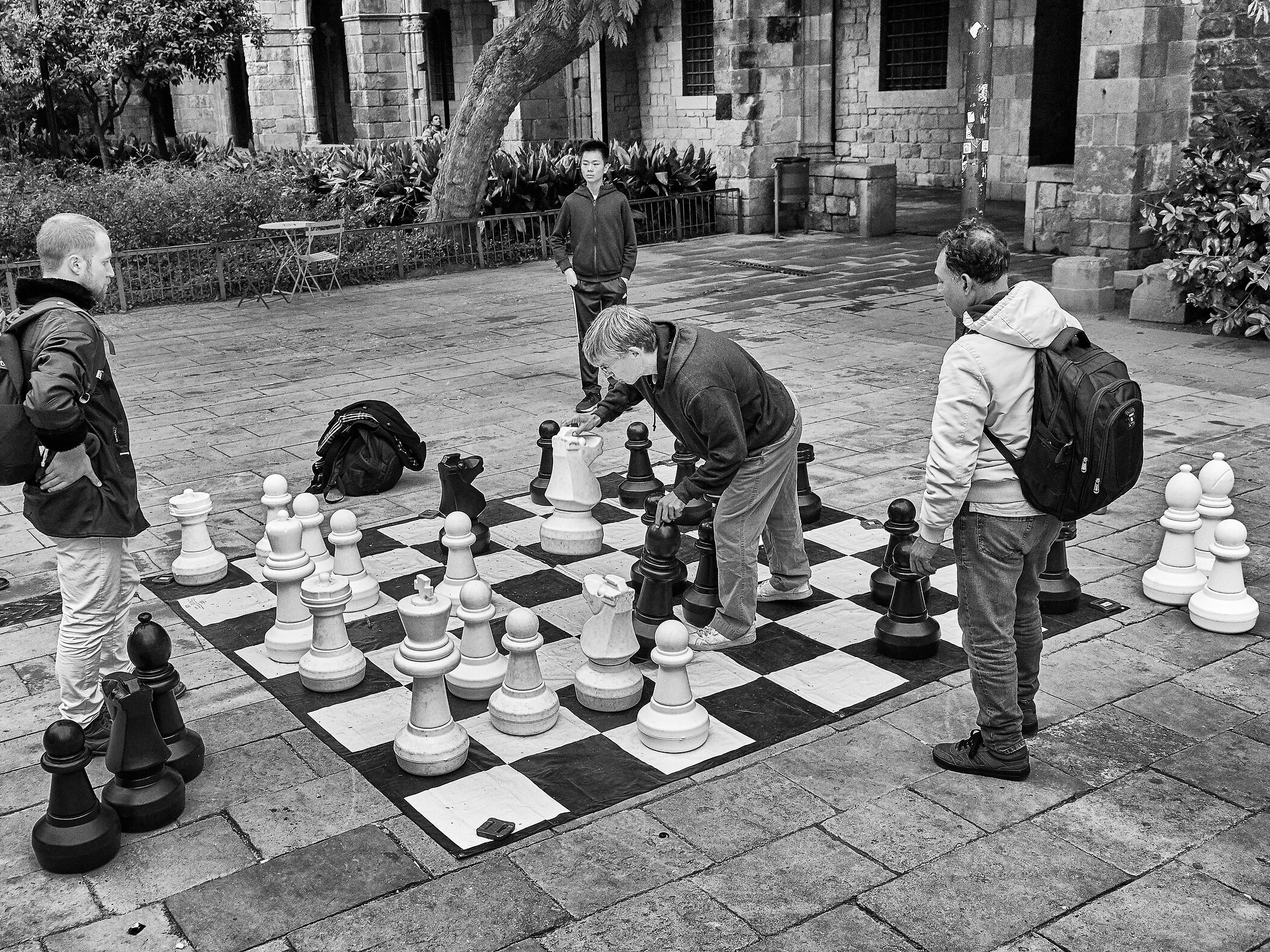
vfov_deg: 40.7
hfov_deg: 52.6
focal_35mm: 35
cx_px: 583
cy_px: 471
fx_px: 1284
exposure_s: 1/250
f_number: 4
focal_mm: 21.4
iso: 1000
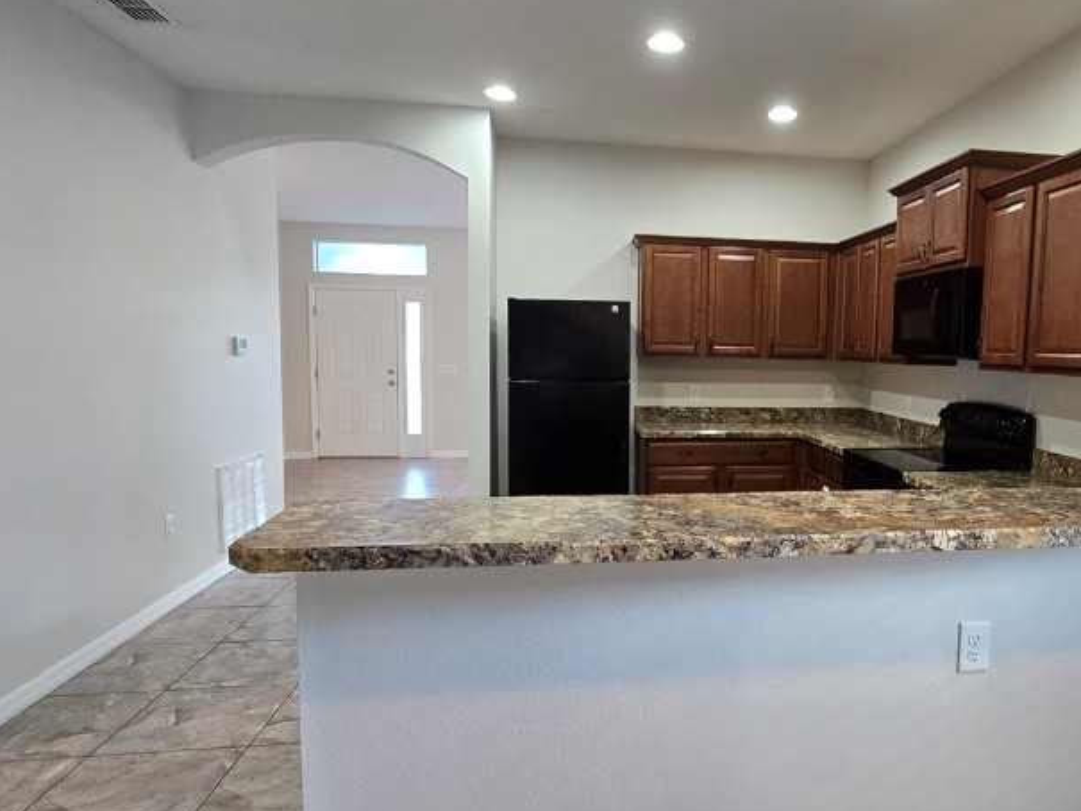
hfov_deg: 74.3
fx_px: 687
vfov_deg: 61.1
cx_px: 711
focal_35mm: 22
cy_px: 420
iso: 320
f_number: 2.2
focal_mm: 2.2
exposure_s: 1/60
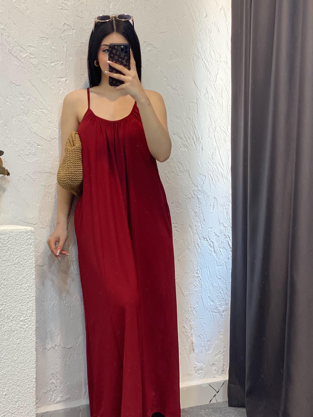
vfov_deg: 27.4
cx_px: 120
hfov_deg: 20.7
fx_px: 856
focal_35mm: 71
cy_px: 207
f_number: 2
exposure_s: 1/100
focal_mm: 6
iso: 100
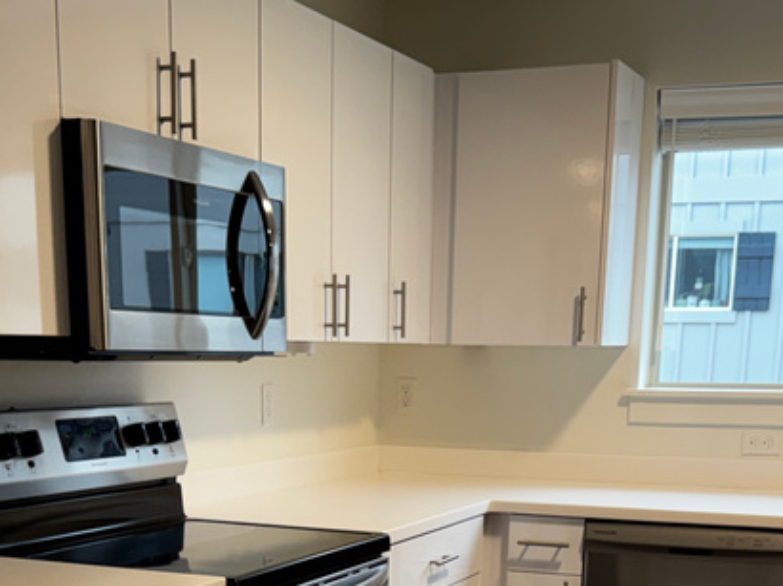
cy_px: 720
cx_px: 374
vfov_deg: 22.3
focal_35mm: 60
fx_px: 1356
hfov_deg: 32.2
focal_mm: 6.76
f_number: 1.78
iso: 125
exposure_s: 1/120
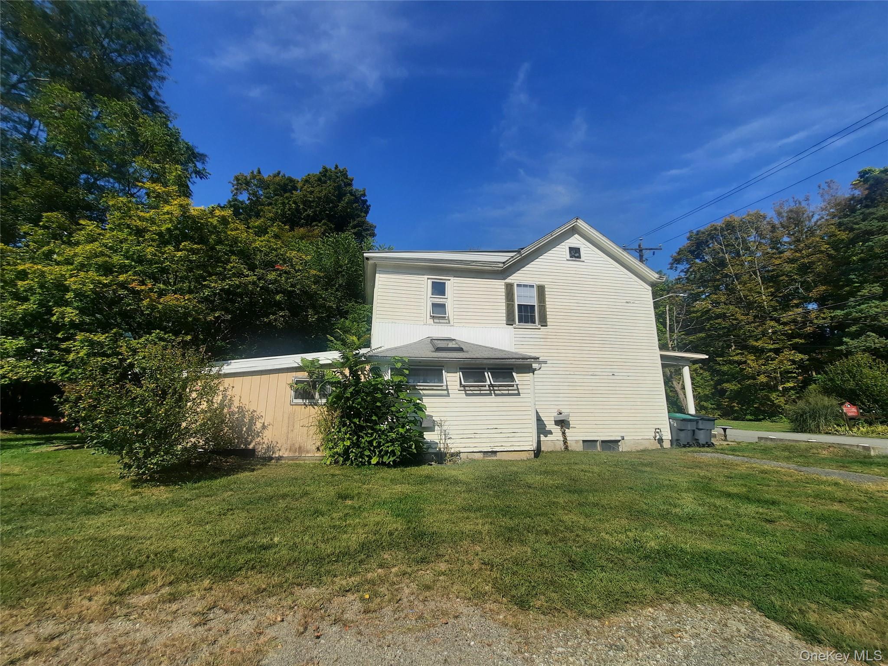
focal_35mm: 13
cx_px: 444
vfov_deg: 89.9
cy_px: 333
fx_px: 333
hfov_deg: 106.2
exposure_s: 1/2475
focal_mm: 1.74
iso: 40
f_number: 2.2
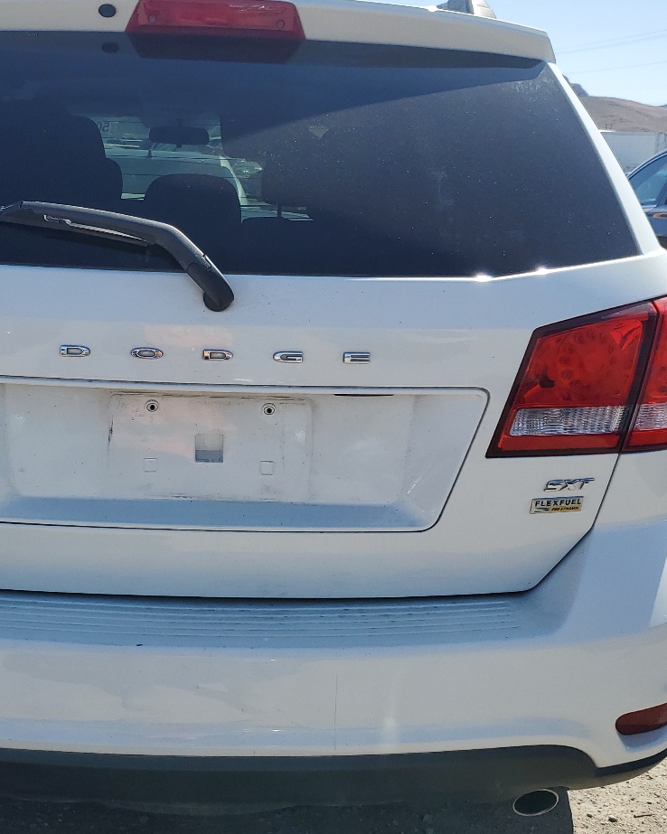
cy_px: 426
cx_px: 211
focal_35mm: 44
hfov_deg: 33.8
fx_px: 1086
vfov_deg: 42.0
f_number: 1.5
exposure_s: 1/3333
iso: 50
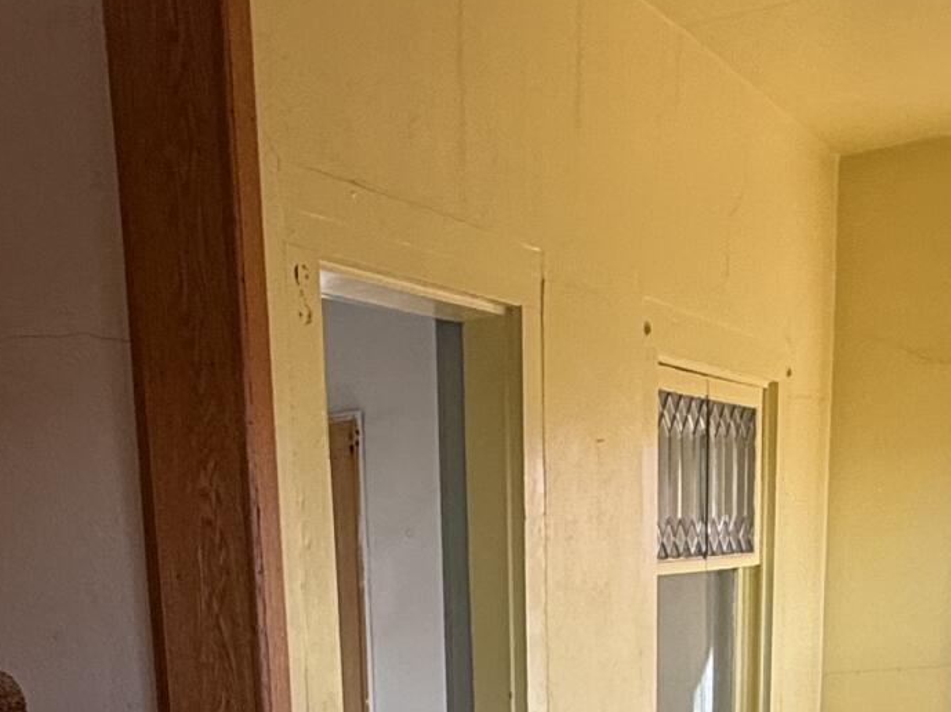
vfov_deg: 20.5
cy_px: 1074
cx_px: 161
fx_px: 1675
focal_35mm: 61
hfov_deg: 30.7
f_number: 2.2
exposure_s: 1/99
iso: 100
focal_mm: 2.22
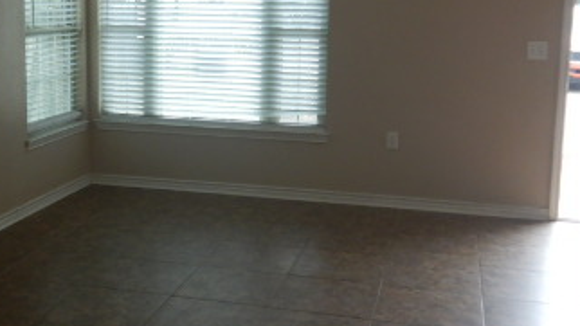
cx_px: 204
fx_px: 800
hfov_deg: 39.5
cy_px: 122
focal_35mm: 52
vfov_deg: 23.0
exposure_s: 1/30
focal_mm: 4.3
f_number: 2.8
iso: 200
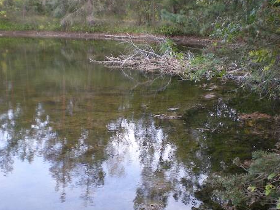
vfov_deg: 29.1
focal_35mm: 50
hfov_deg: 38.2
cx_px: 131
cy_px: 100
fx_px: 404
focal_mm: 6.3
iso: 144
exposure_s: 1/58.7
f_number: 3.1
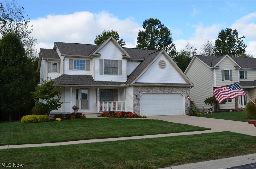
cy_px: 84
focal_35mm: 36
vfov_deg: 36.7
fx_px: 255
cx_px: 128
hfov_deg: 53.2
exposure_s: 1/250
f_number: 8
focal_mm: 24
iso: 140
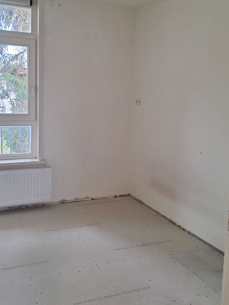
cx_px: 99
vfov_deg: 50.0
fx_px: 326
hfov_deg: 38.6
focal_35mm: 37
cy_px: 135
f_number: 1.8
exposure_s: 1/40
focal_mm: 5.54
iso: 200
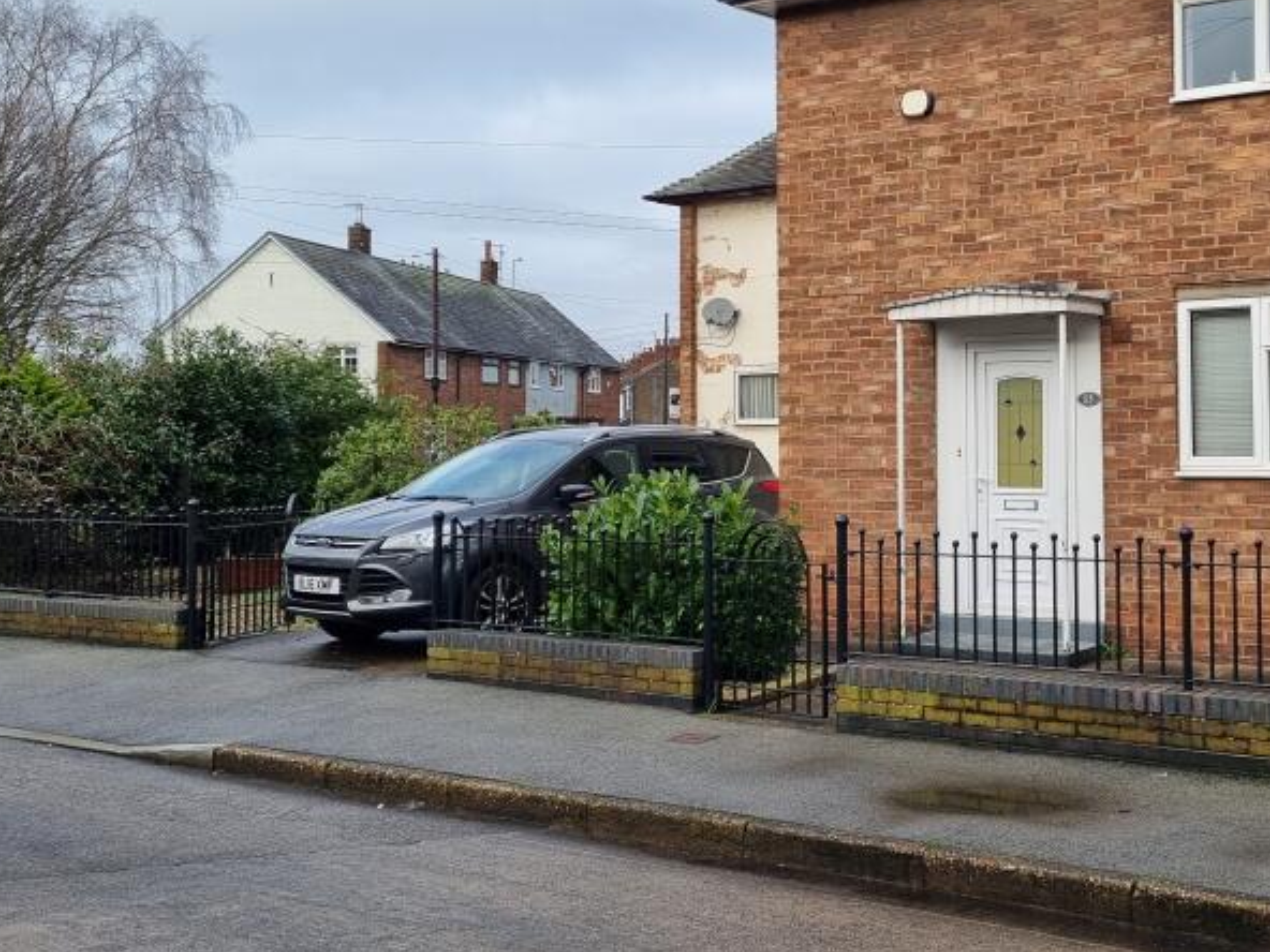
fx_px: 1651
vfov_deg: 32.1
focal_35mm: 45
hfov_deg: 41.1
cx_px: 927
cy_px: 377
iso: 50
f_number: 1.8
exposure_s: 1/1216
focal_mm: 5.4
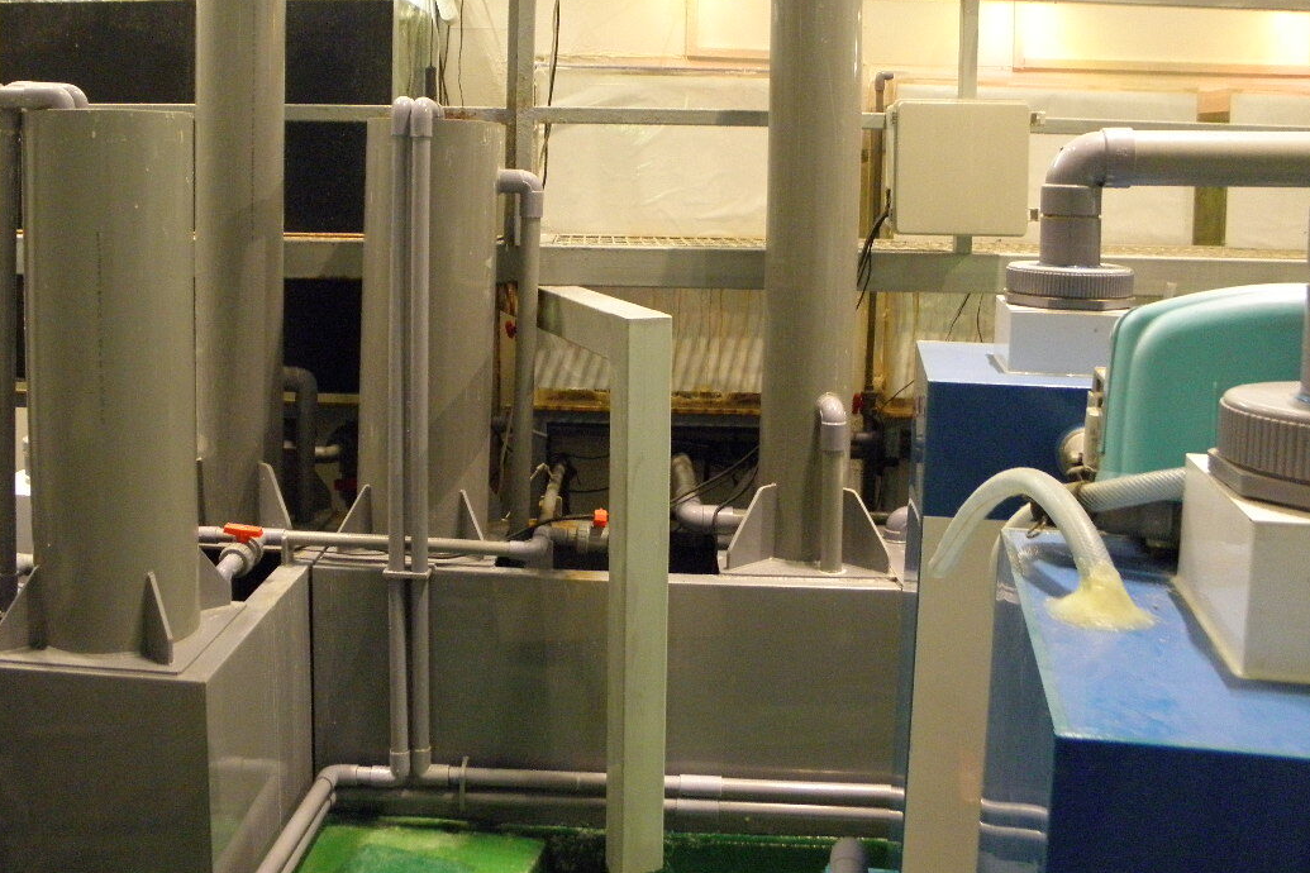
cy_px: 297
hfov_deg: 52.9
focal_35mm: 36
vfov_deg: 36.5
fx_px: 1310
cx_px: 559
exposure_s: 1/25
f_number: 3.5
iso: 400
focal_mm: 5
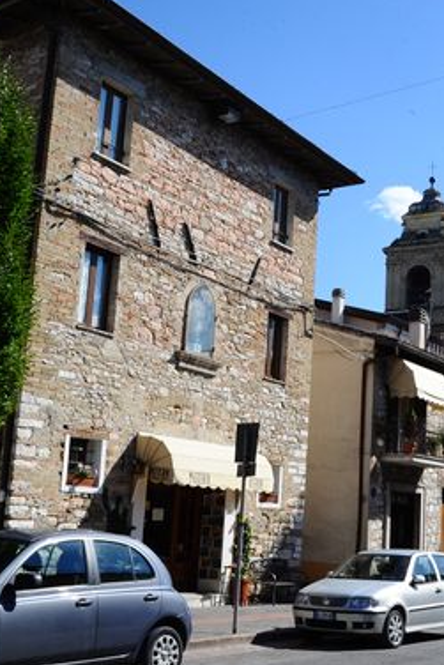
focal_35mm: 51
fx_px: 943
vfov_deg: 38.9
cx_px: 334
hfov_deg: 26.2
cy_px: 344
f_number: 20
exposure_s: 1/160
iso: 400
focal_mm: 32
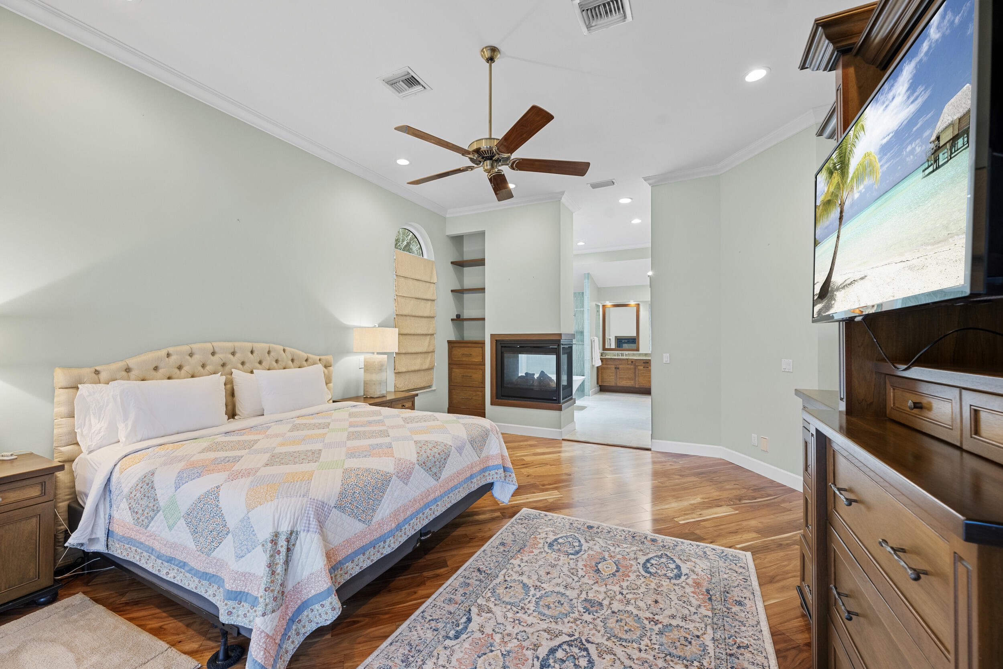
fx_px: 390
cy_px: 334
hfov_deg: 104.3
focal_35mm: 14
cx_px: 502
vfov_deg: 81.2
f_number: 7.1
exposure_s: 1/2.5
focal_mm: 14
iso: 500
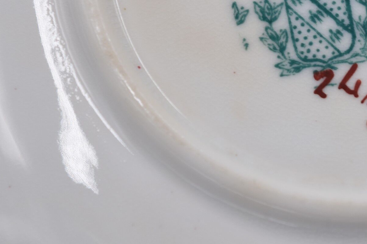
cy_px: -4
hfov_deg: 11.1
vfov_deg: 7.4
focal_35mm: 184
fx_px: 1877
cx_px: 352
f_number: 5.6
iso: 100
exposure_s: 1/125
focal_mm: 55
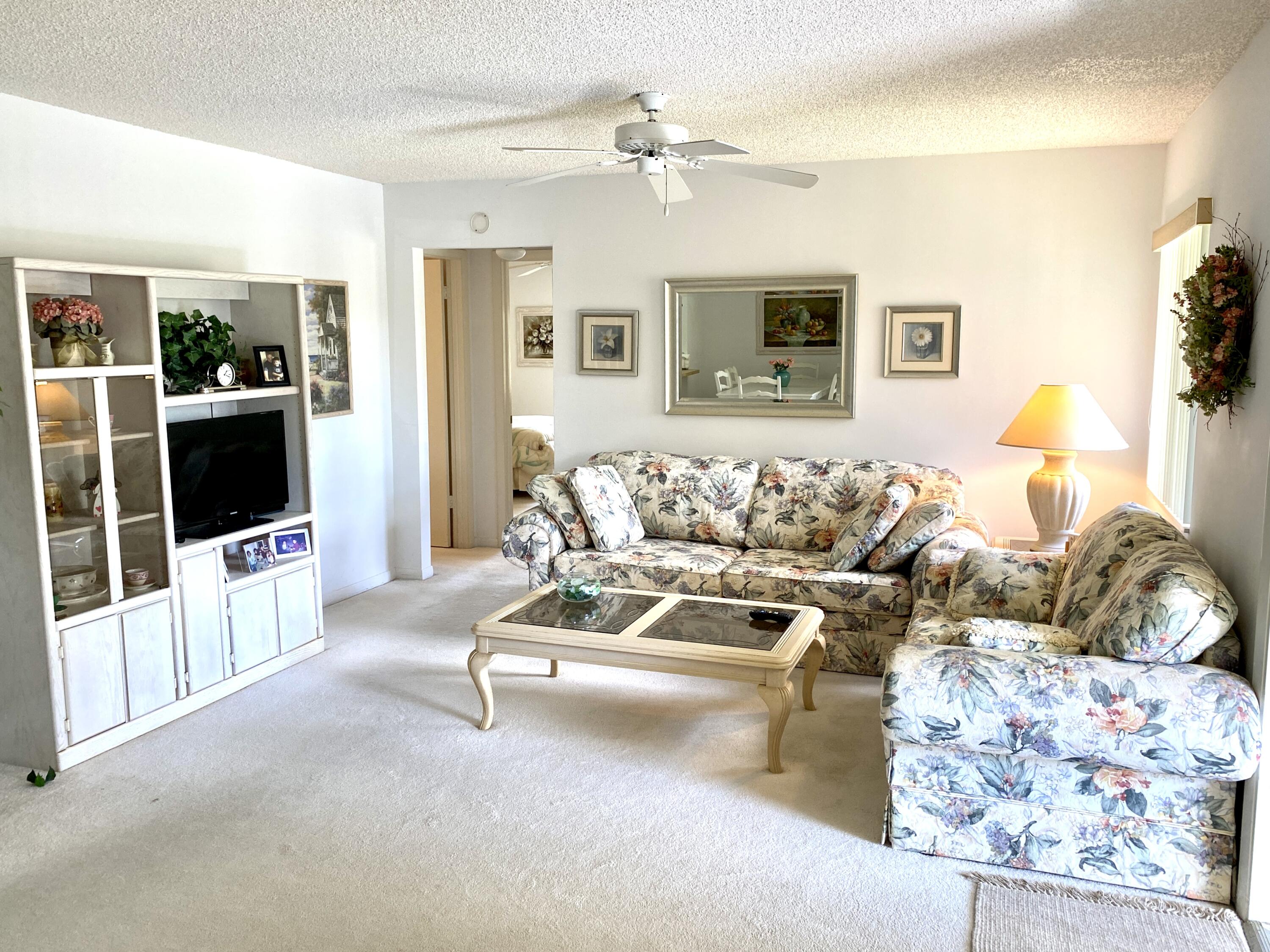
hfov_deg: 67.3
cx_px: 635
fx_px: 954
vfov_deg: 53.1
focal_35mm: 26
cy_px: 476
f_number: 1.8
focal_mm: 4.25
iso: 100
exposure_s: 1/120
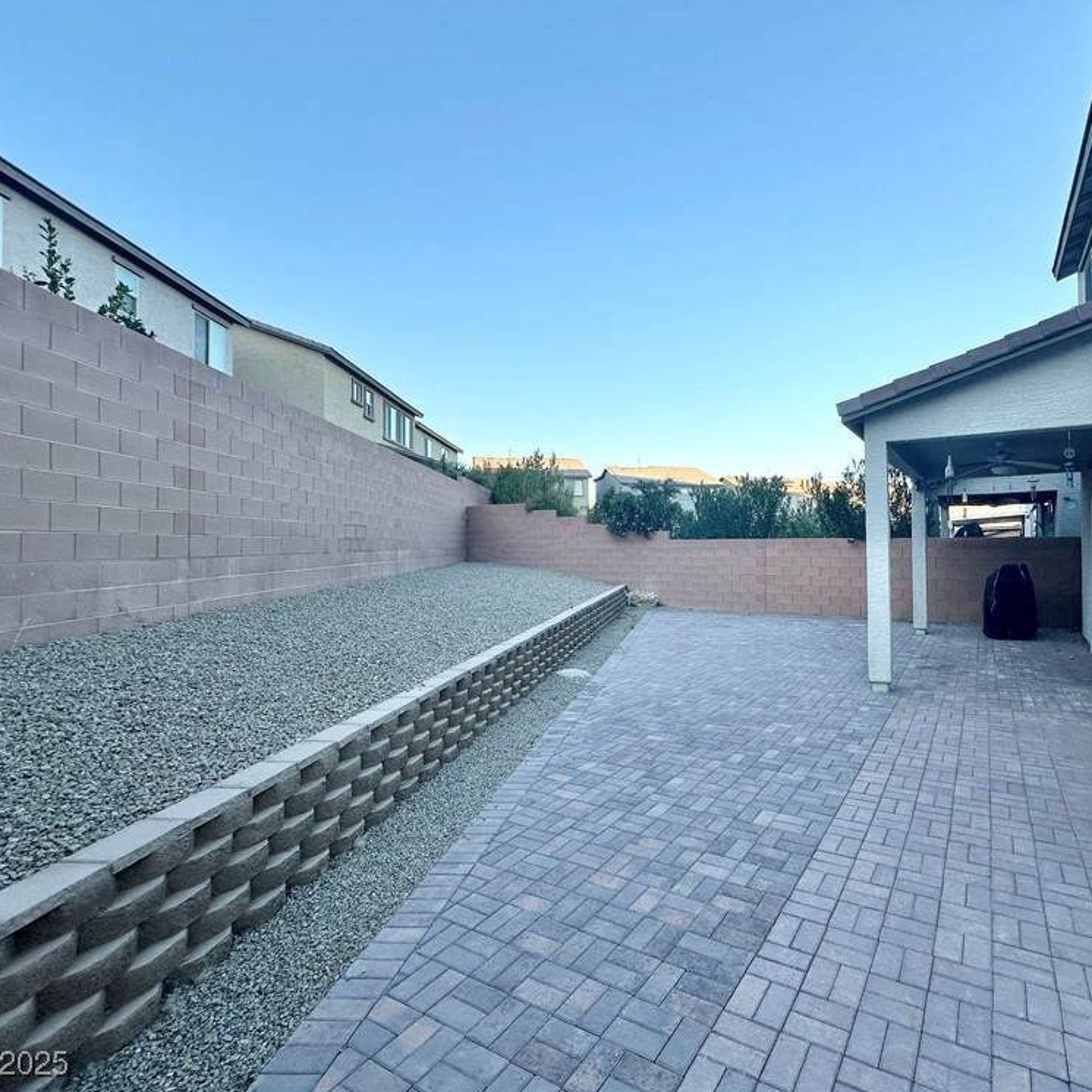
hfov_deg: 82.6
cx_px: 671
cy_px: 534
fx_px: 607
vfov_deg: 84.0
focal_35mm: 17
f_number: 2.2
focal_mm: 2.22
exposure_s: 1/432
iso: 40
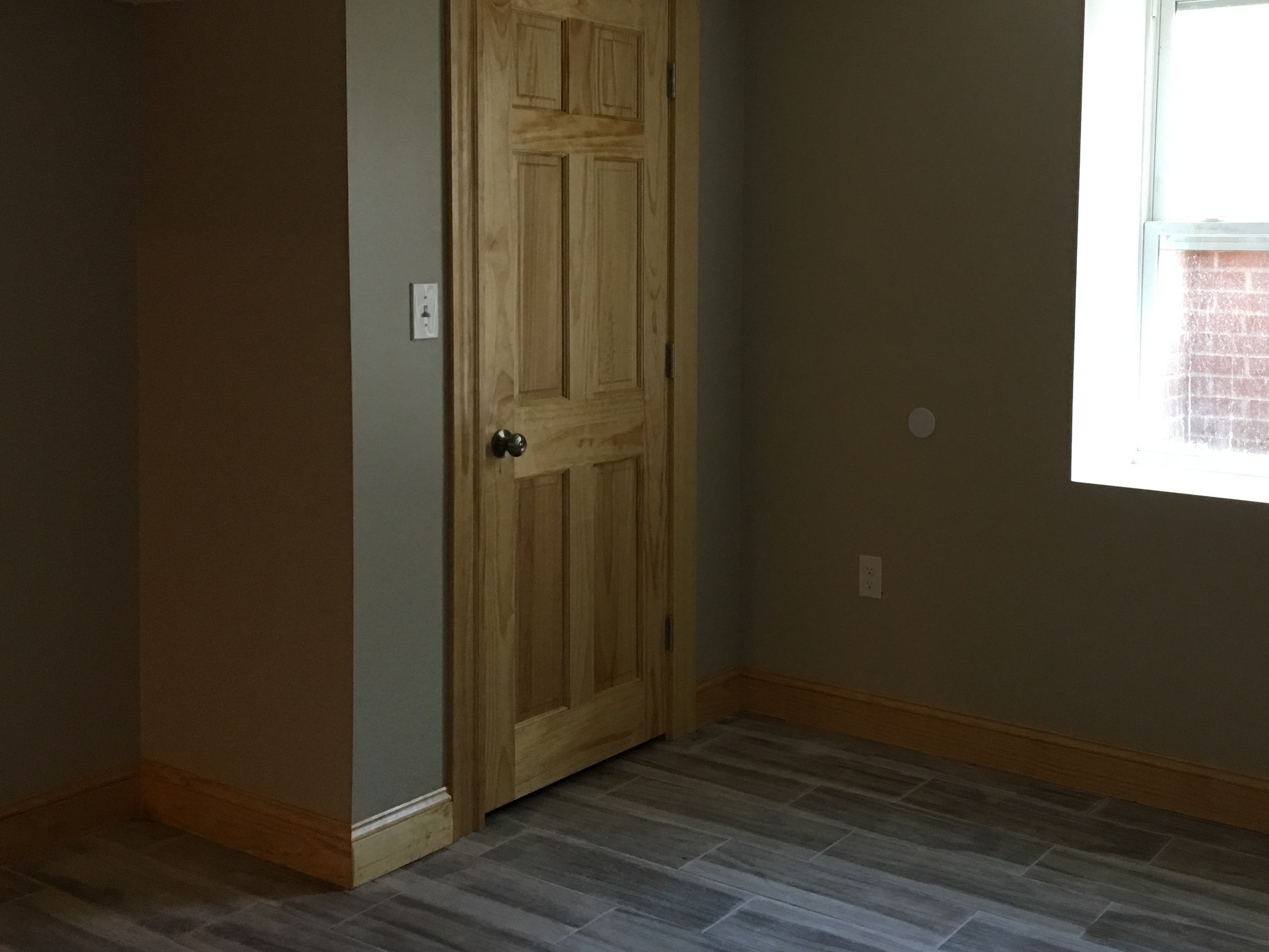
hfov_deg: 45.7
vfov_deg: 35.0
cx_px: 721
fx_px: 1503
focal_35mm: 41
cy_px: 366
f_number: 2.2
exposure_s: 1/15
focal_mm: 4.15
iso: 64
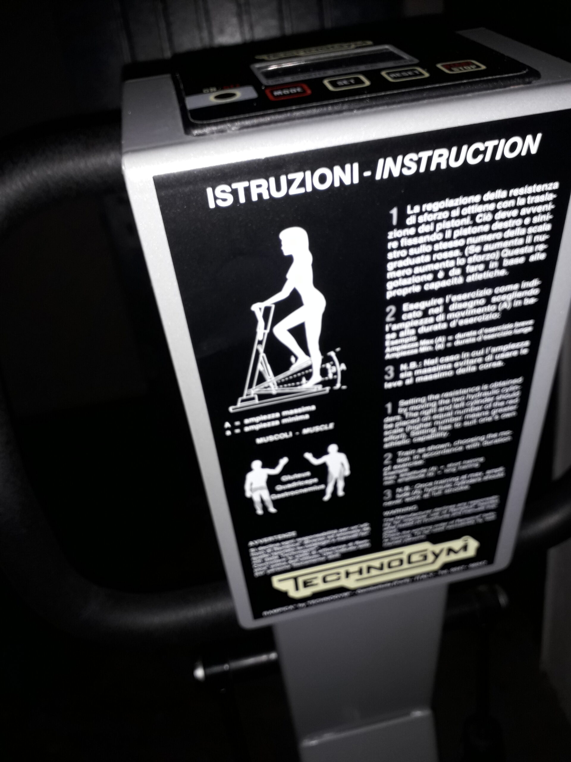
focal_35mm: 27
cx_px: 286
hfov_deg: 51.4
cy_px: 381
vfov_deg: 65.3
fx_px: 594
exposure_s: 1/50
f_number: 1.9
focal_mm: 3.6
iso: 40
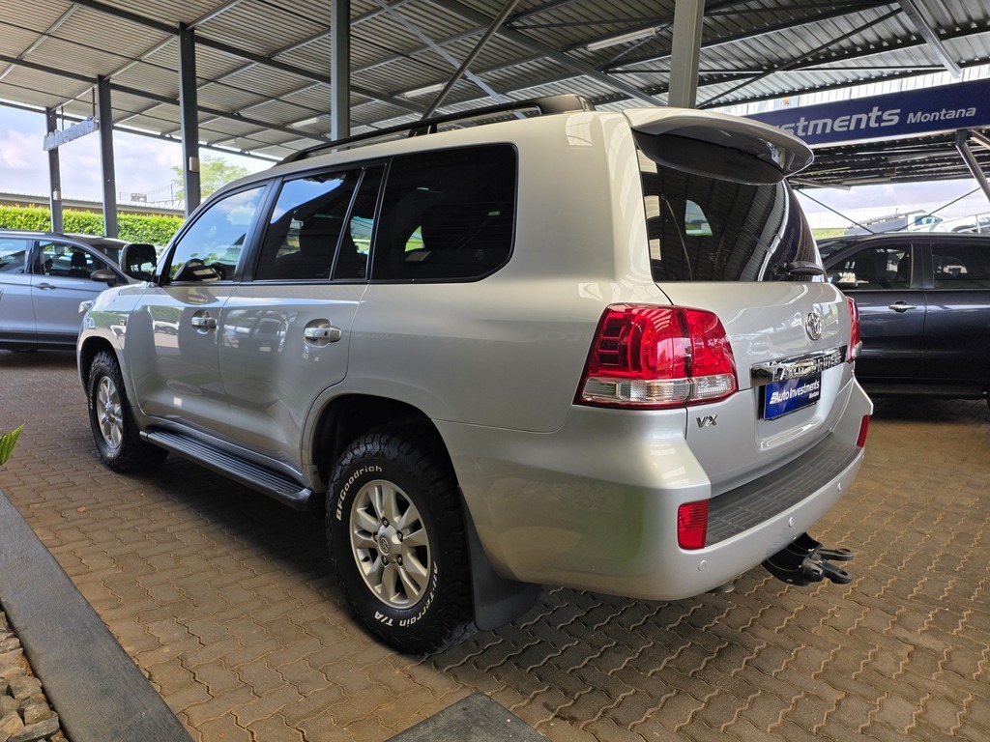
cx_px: 495
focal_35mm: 23
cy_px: 371
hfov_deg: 73.9
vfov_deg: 58.9
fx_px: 658
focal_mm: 6.25
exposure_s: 1/359
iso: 32
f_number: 1.7
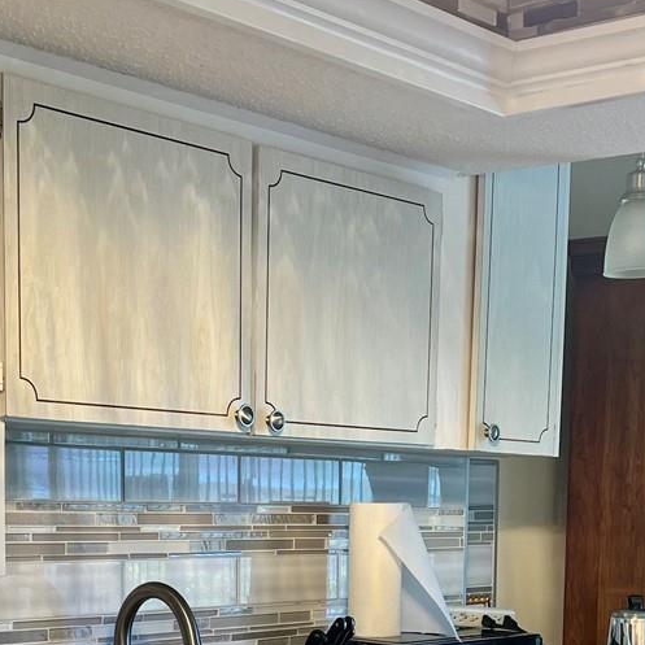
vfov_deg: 22.4
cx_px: 408
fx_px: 1560
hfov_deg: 23.3
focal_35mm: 74
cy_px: 661
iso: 64
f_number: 1.5
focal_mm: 5.7
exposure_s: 1/60
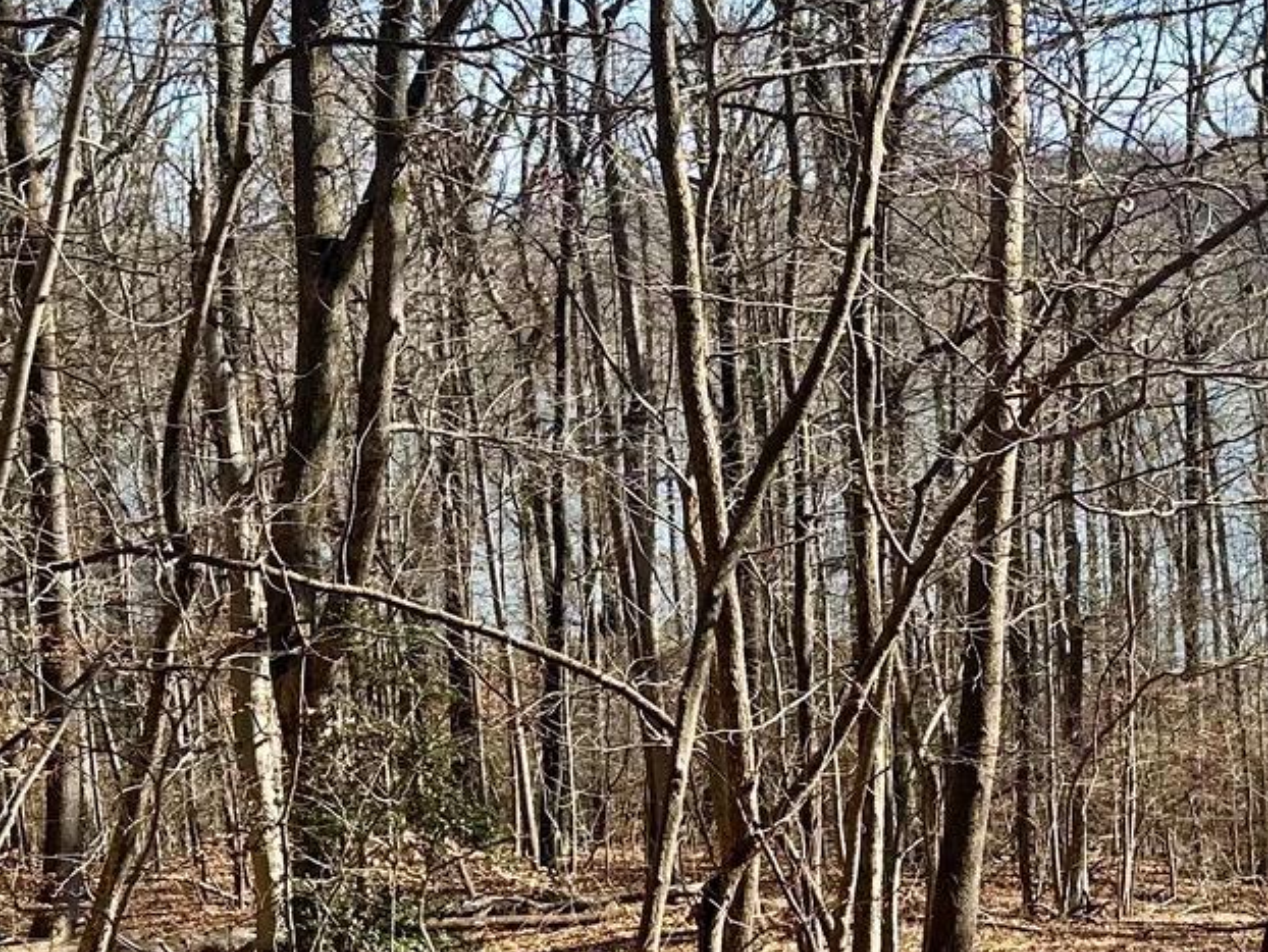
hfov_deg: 24.3
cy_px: 658
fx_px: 2895
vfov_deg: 18.6
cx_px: 1038
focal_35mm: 79
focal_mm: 6.86
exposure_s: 1/1433
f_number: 1.78
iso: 80
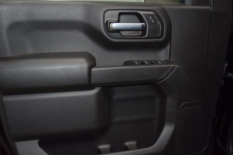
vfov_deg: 35.5
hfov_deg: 51.3
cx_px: 116
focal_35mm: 38
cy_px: 78
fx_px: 243
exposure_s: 1/125
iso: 1250
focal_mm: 25
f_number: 3.8
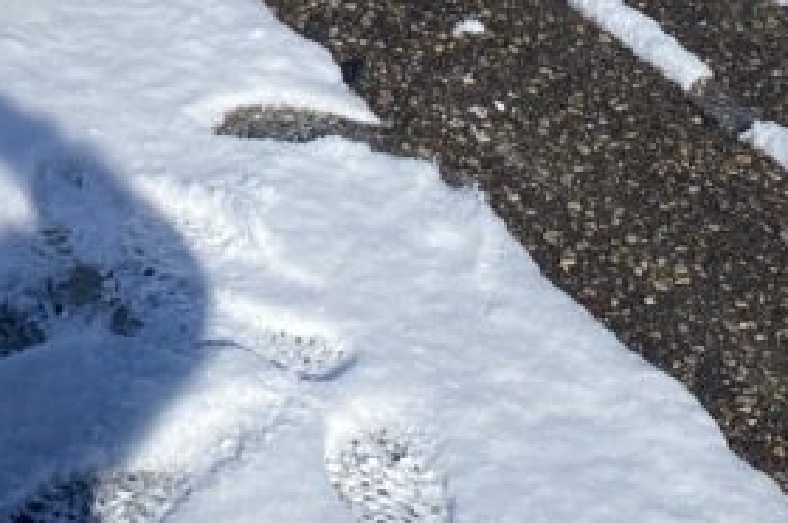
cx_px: 76
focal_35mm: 99
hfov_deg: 20.2
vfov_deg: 12.5
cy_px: -450
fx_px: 2164
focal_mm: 4.25
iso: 32
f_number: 1.8
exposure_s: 1/5495
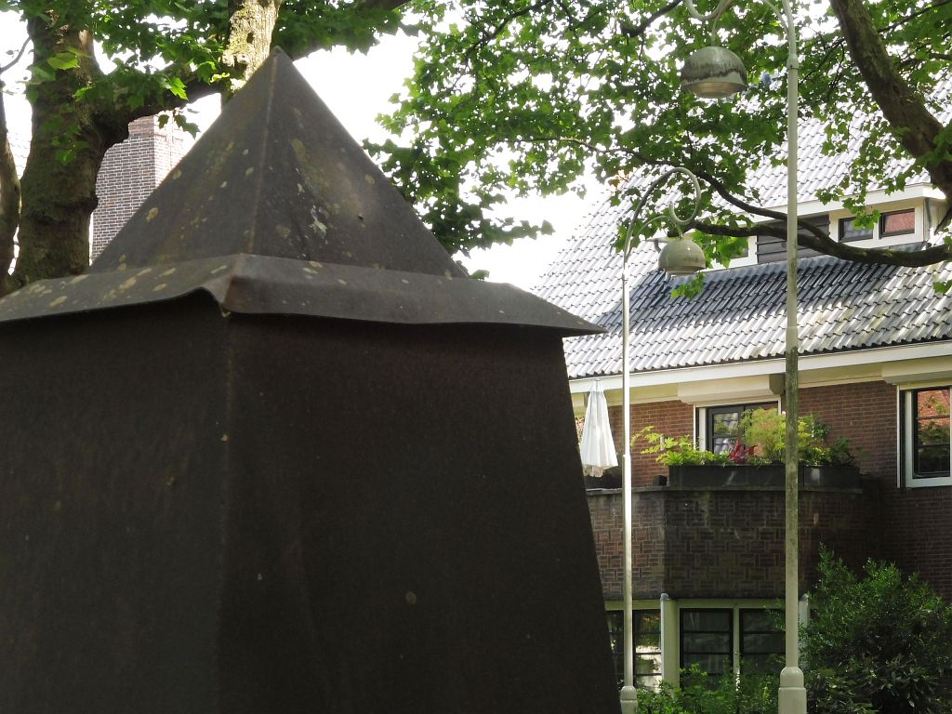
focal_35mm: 145
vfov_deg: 10.2
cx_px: 476
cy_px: 357
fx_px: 3988
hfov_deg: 13.6
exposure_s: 1/125
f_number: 6.3
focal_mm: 25.9
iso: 320
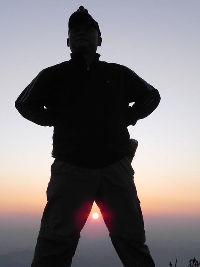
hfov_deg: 28.6
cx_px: 103
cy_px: 145
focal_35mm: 51
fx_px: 392
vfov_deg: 37.4
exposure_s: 1/204
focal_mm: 8.2
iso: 160
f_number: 5
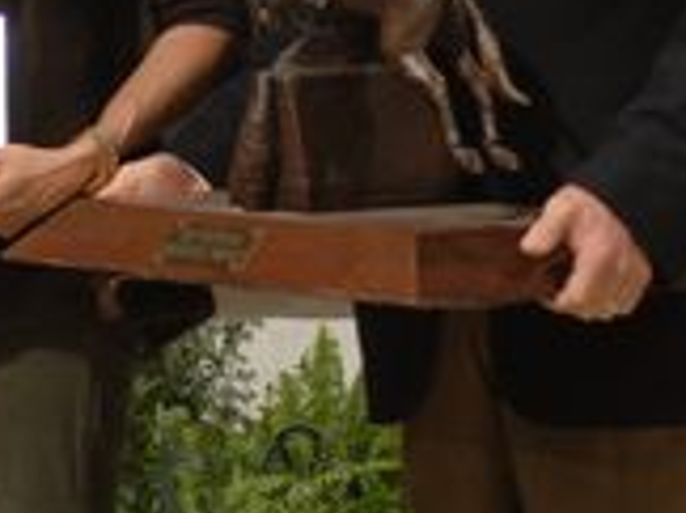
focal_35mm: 428
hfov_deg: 4.6
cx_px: -127
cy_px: -108
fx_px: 8467
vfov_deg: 3.5
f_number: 4.8
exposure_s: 1/160
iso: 320
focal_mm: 75
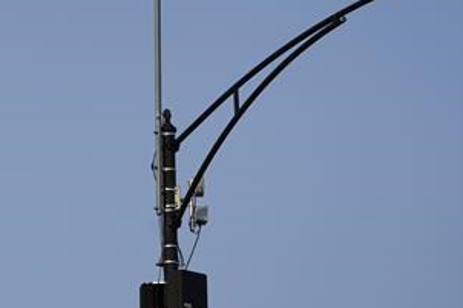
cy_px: 74
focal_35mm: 215
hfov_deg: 9.6
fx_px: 2764
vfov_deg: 6.4
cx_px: 87
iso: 160
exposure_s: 1/3200
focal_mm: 100
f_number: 4.5
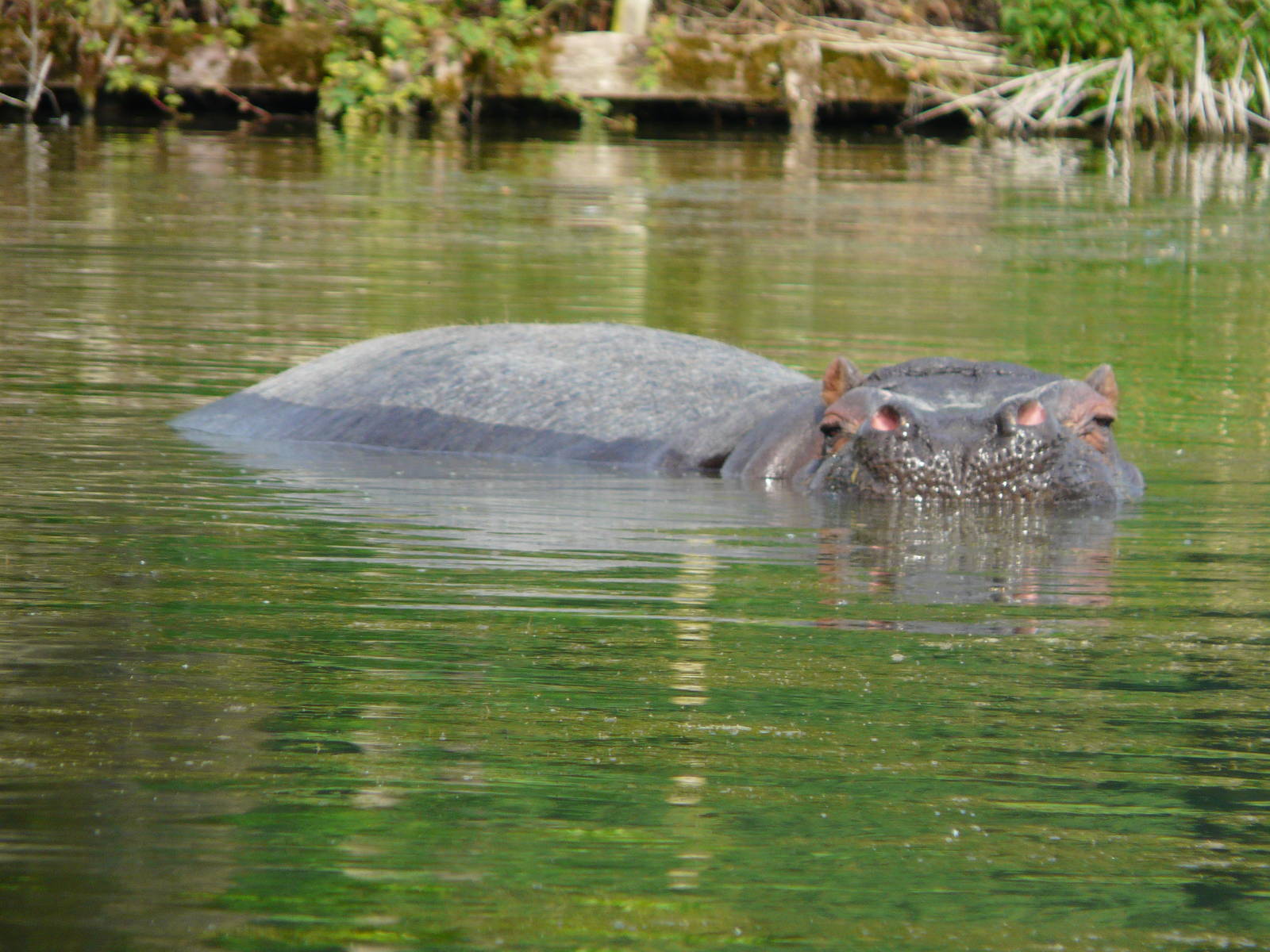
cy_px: 476
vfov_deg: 3.0
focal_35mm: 504
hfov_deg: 3.9
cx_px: 635
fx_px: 18491
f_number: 4.2
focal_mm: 82.8
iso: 100
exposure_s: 1/200
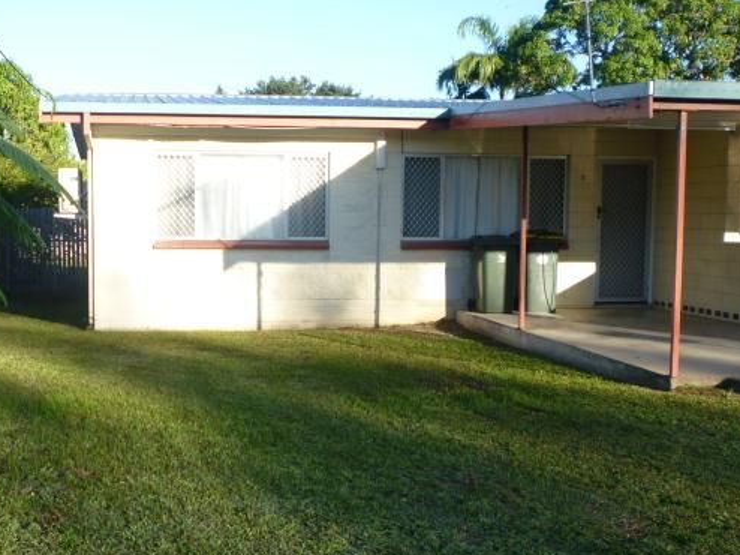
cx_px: 244
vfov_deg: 30.8
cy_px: 316
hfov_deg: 39.9
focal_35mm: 47
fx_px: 1004
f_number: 3.3
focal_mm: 5.2
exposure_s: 1/400
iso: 100
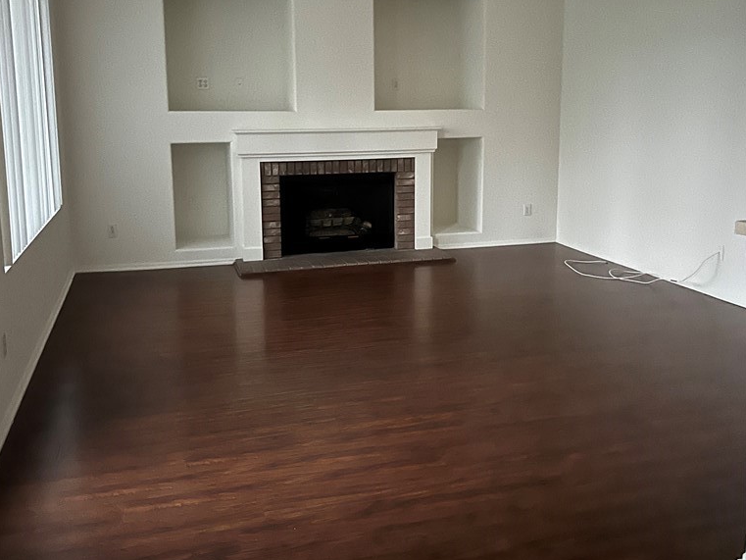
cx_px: 372
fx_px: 754
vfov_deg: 40.4
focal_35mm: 35
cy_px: 211
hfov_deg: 52.6
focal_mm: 5.7
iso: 800
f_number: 1.5
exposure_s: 1/11
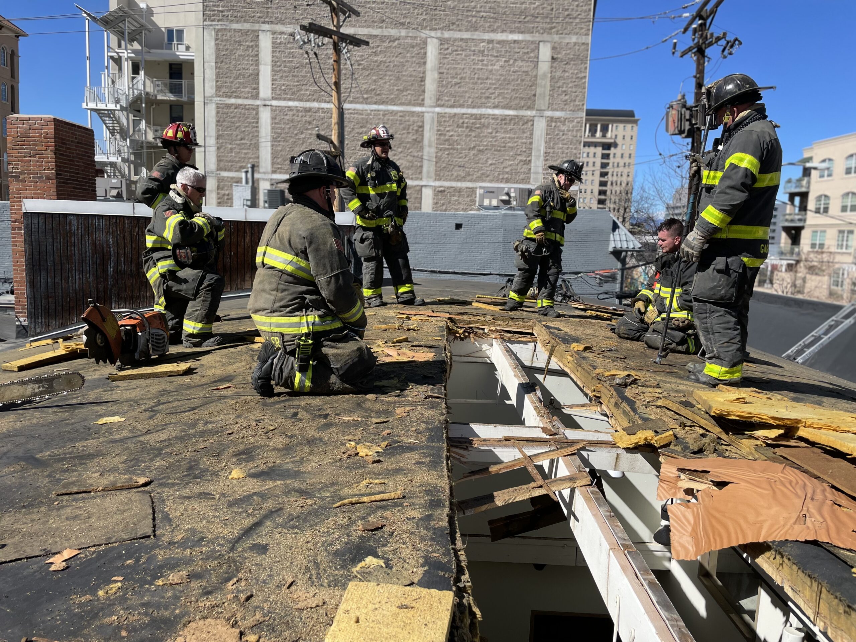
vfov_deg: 53.1
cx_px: 428
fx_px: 643
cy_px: 321
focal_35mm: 26
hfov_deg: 67.3
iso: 50
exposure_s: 1/4651
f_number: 1.6
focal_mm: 4.2
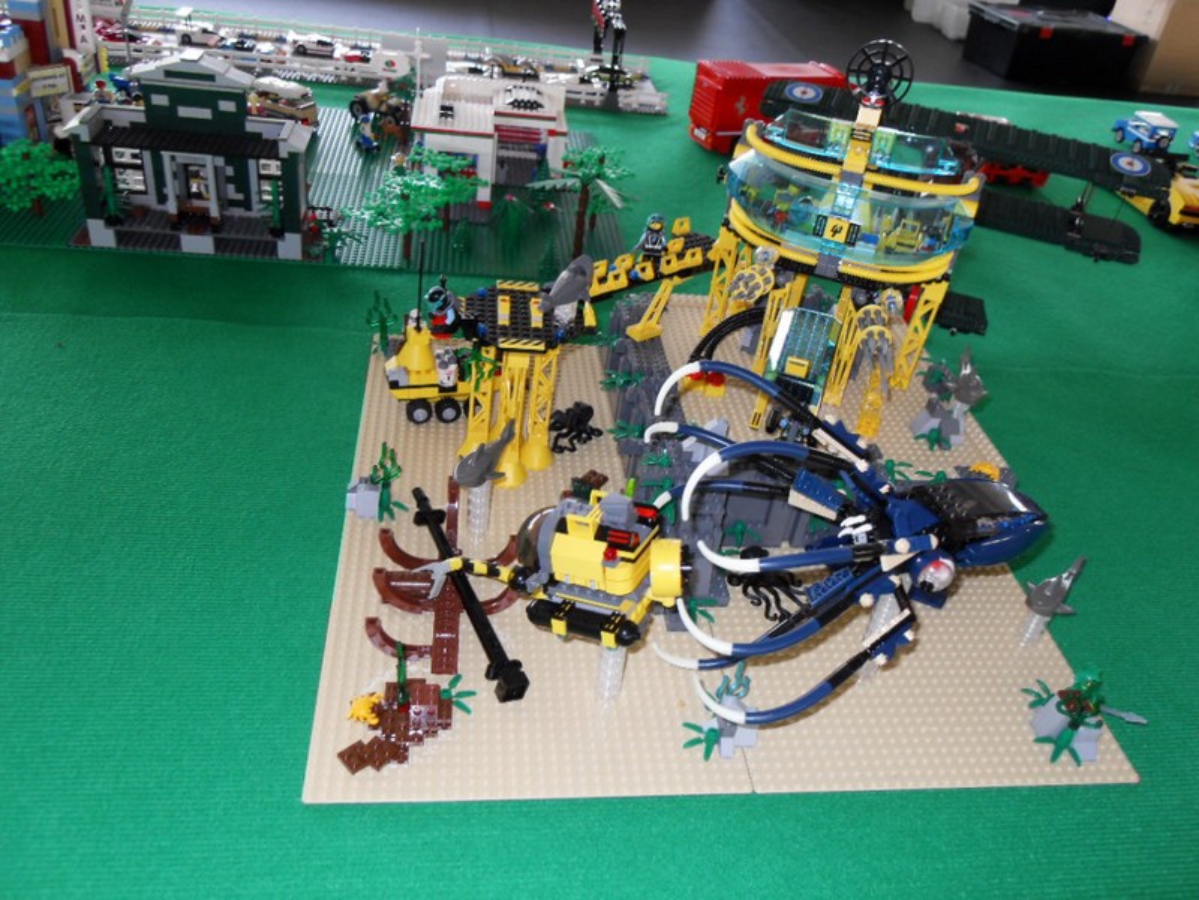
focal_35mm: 28
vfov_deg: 49.7
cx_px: 600
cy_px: 450
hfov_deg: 63.4
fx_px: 970
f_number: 2.8
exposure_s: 1/45
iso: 200
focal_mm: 6
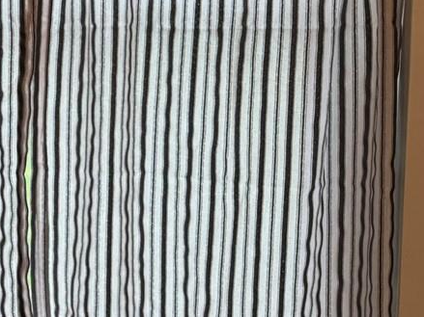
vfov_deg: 13.2
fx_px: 1371
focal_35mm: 112
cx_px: -400
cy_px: 91
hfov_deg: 14.7
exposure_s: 1/120
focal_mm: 6.76
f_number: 1.78
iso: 125
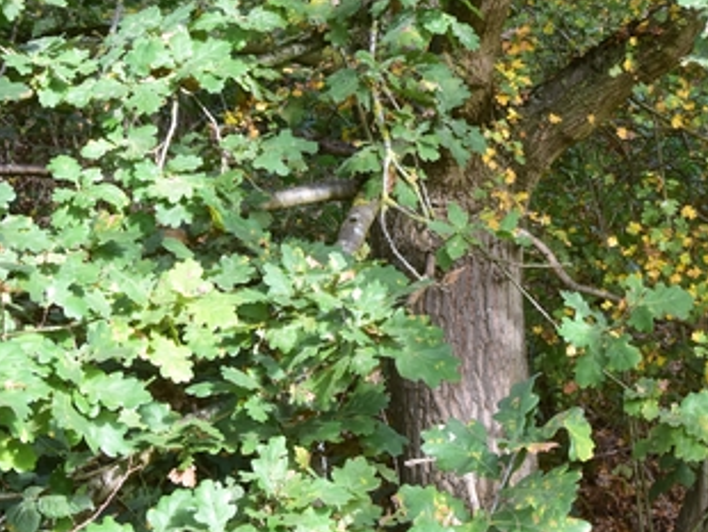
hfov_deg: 18.3
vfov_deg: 13.9
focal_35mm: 106
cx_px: 585
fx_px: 2170
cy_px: 82
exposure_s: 1/50
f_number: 10
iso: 400
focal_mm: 38
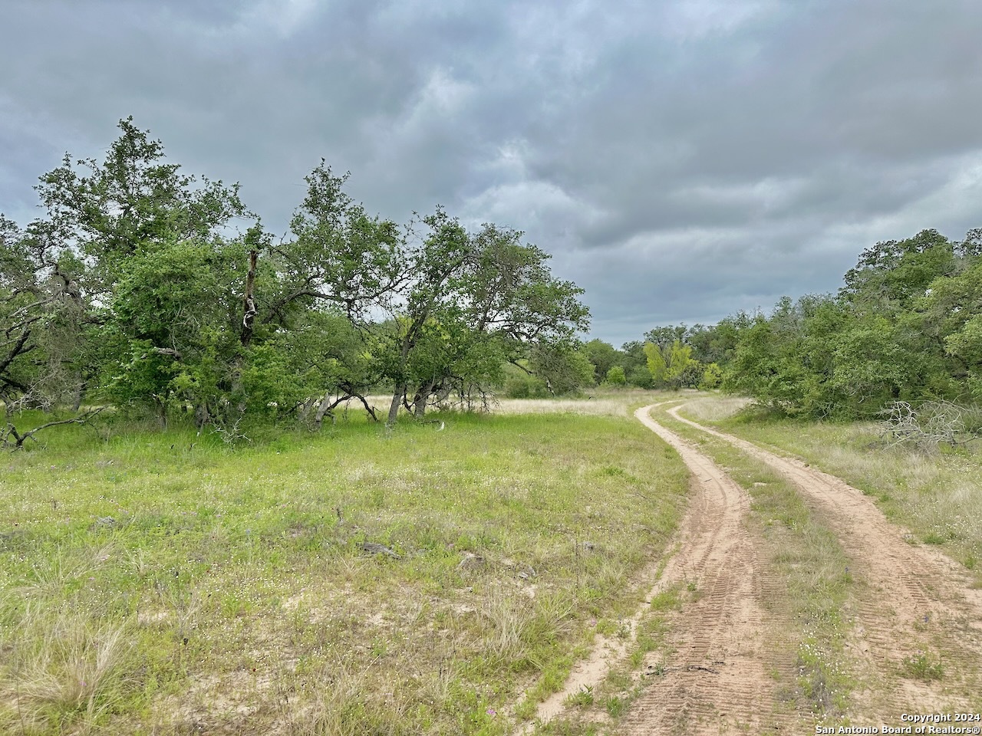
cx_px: 491
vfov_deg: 56.8
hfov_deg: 71.6
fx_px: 681
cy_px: 368
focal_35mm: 24
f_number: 1.78
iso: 80
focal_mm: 6.86
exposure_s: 1/4545
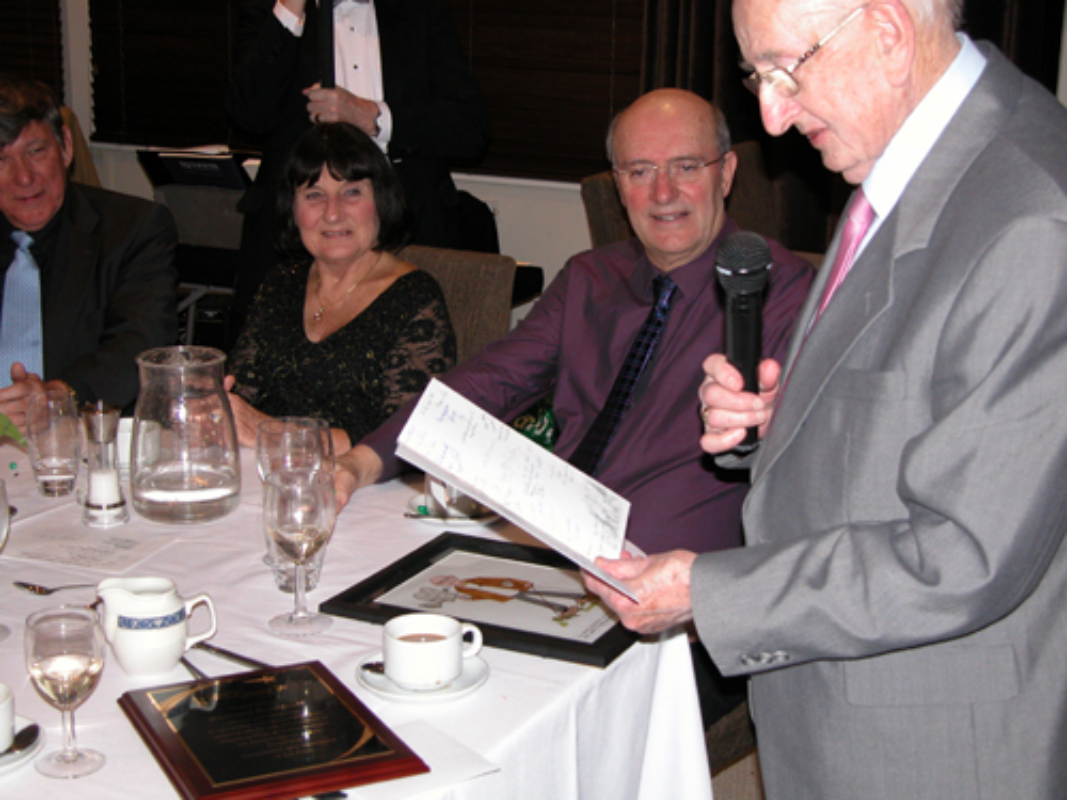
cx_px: 534
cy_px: 400
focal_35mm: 57
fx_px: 1757
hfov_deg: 33.8
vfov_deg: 25.7
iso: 200
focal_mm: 14.7
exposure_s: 1/60
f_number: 3.1
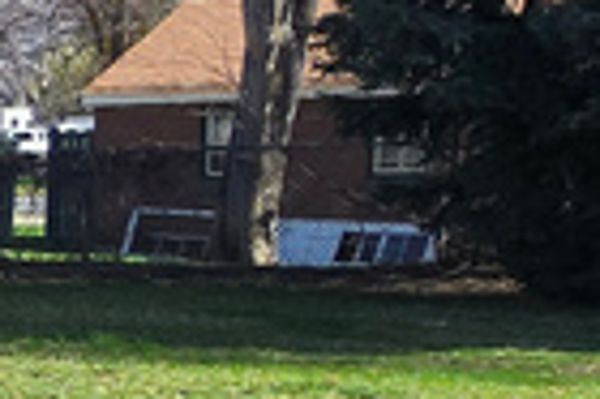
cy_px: 322
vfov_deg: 13.7
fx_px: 1648
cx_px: -999
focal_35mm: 99
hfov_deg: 12.9
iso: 50
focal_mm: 2.2
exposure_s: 1/1252
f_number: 2.2
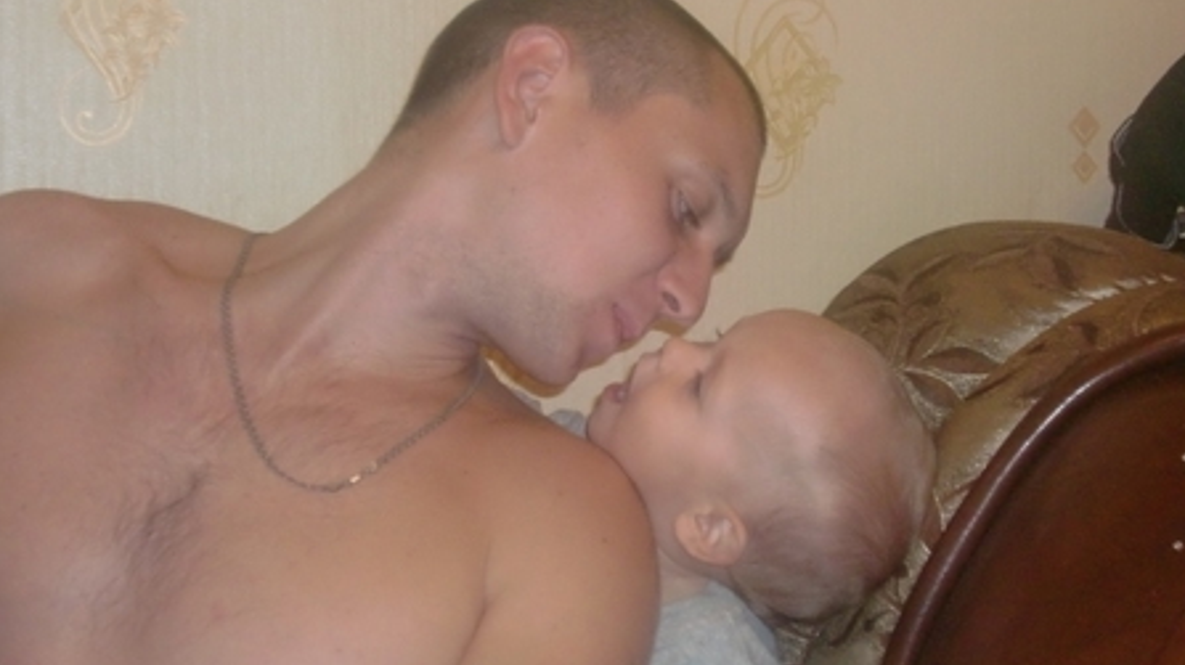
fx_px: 2450
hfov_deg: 27.2
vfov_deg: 15.5
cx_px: 591
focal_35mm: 78
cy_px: 400
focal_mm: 12.47
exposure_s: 1/40
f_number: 4.5
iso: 400
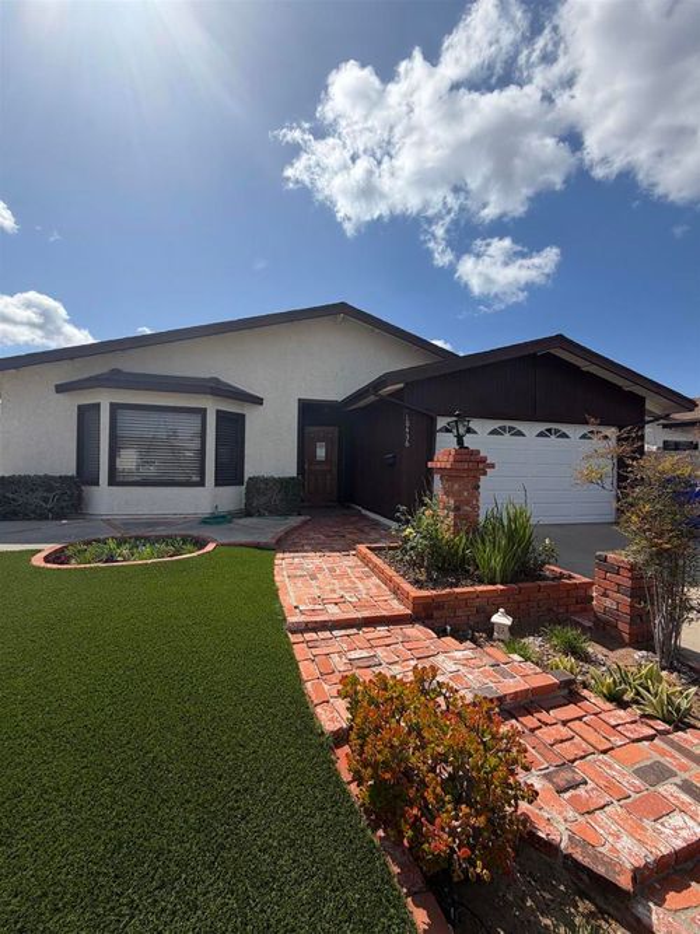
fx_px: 378
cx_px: 350
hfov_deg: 85.7
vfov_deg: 102.1
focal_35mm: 14
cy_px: 467
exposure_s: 1/1211
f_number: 2.2
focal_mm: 2.22
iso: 20
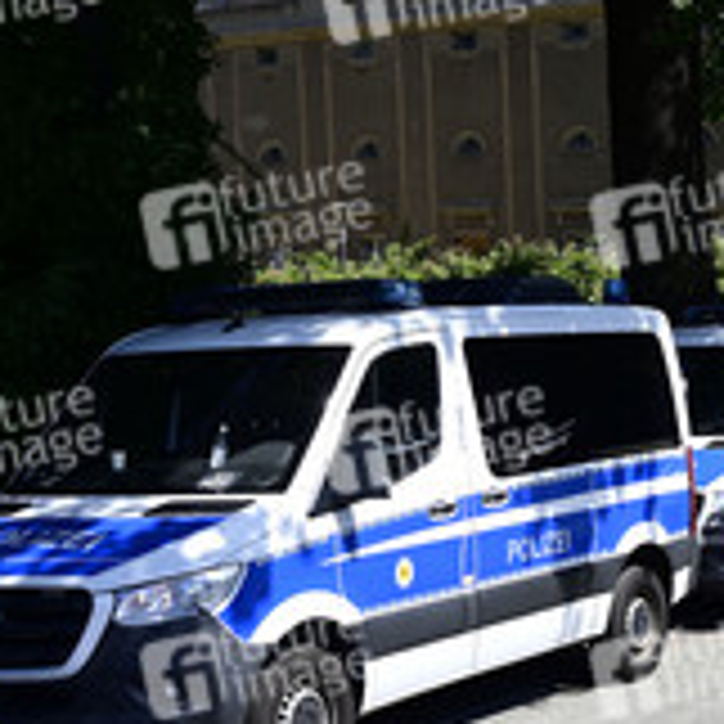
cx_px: 767
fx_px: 1917
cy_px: 328
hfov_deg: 20.5
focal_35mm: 81
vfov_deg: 21.4
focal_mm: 34
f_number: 8
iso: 160
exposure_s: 1/250
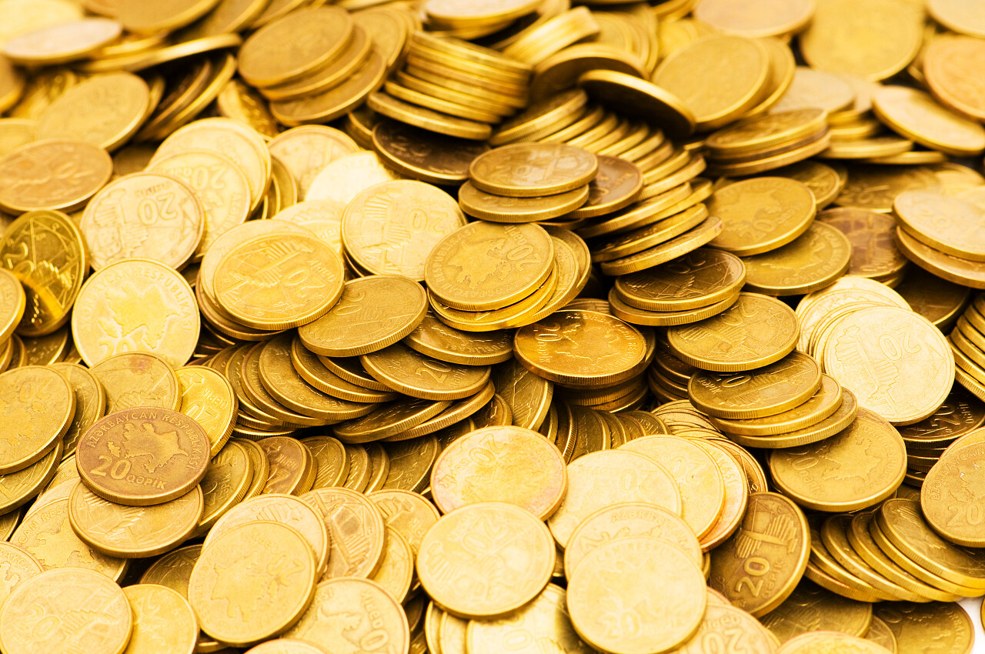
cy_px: 327
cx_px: 492
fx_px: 4304
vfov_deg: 8.7
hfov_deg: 13.1
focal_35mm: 158
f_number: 8
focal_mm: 105
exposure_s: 1/125
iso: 200
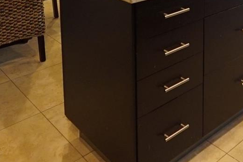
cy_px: -63
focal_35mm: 49
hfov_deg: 38.2
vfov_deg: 23.5
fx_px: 331
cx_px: 209
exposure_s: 1/160
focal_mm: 11
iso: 1600
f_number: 2.8
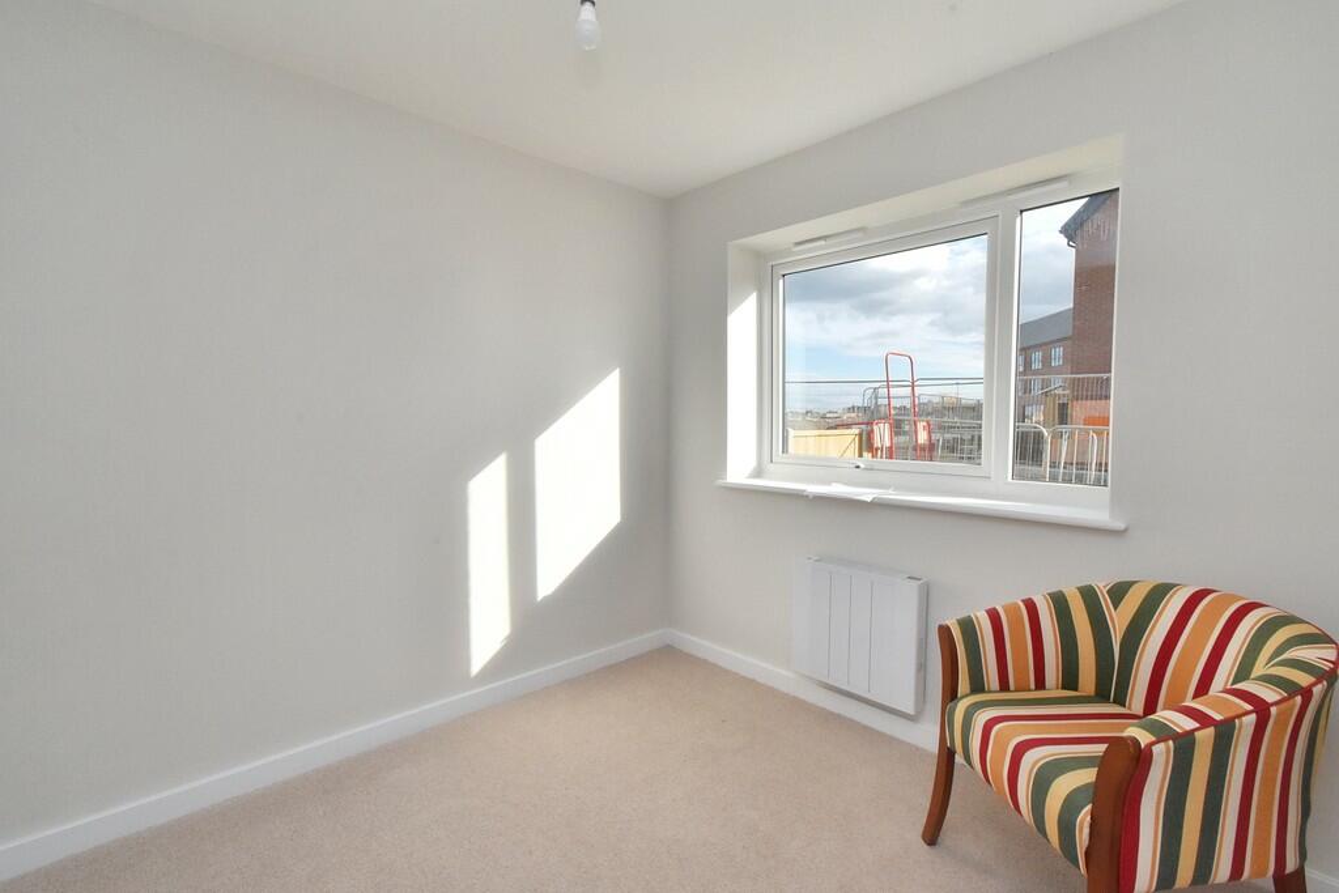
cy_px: 446
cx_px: 670
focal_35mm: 15
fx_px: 558
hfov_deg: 100.4
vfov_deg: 77.3
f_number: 20
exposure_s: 1/200
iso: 800
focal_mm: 10
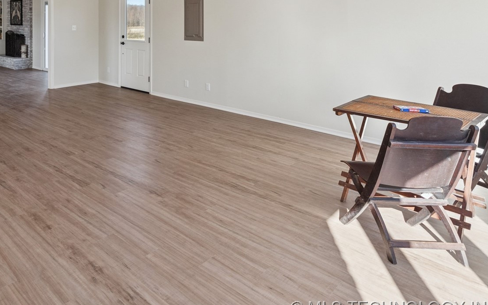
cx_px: 100
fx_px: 346
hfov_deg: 64.4
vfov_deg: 43.3
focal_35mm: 26
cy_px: 28
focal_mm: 14
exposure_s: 1/1000
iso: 400
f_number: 2.8
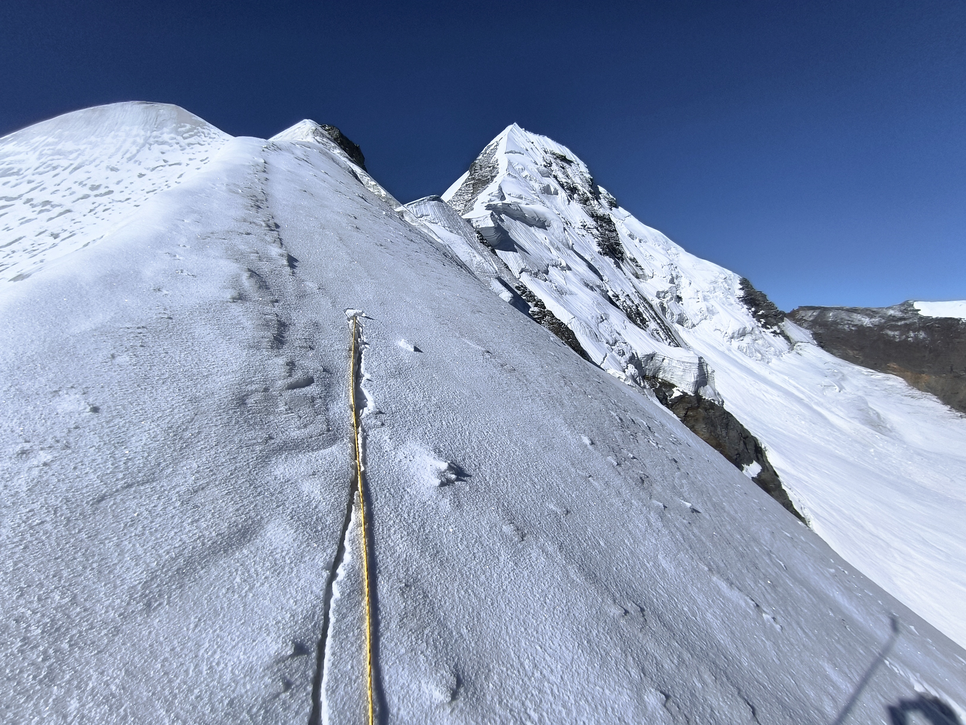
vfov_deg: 78.1
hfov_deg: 94.5
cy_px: 362
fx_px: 446
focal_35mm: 16
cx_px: 483
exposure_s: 1/3569
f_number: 2.2
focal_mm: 1.65
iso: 50
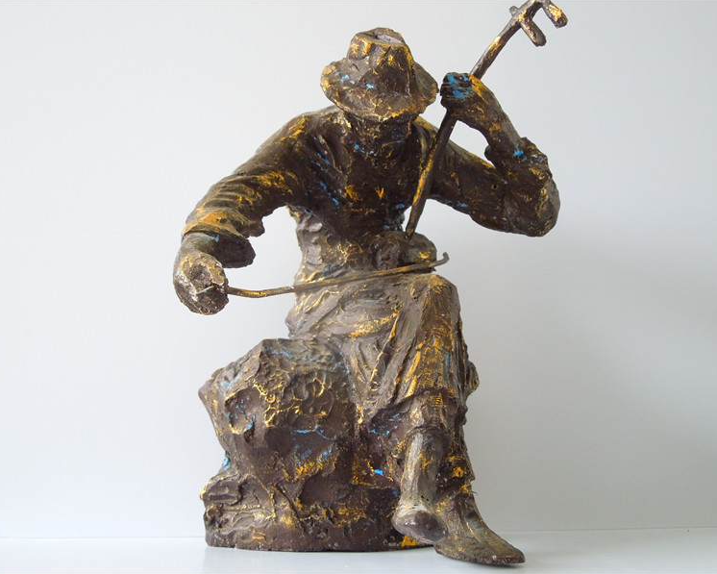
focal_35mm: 45
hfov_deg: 41.1
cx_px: 358
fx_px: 955
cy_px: 287
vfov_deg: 33.4
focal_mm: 7.8
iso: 400
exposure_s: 1/40
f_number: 3.9
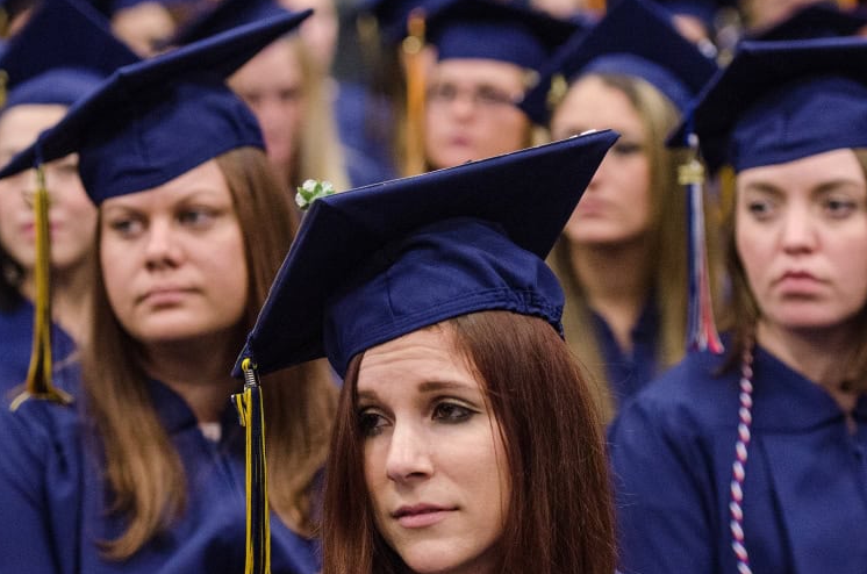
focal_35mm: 177
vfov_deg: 7.7
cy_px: 290
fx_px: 4254
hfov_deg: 11.6
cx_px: 458
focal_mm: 86
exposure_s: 1/320
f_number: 3.2
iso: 3200
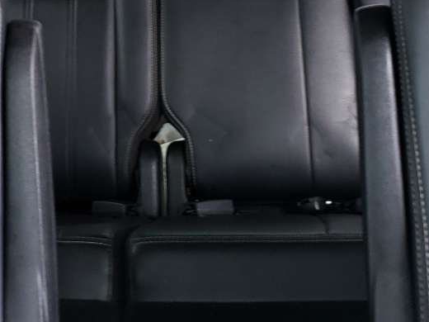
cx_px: 131
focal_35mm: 80
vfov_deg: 17.4
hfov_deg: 24.3
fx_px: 991
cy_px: -88
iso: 56
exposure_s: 1/60.2
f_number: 1.5
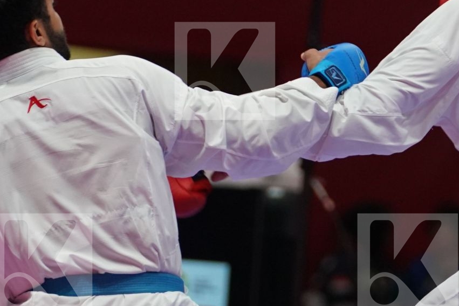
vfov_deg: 2.1
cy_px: 71
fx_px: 8252
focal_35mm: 647
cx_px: 408
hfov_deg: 3.2
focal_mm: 204
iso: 2500
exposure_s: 1/1000
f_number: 4
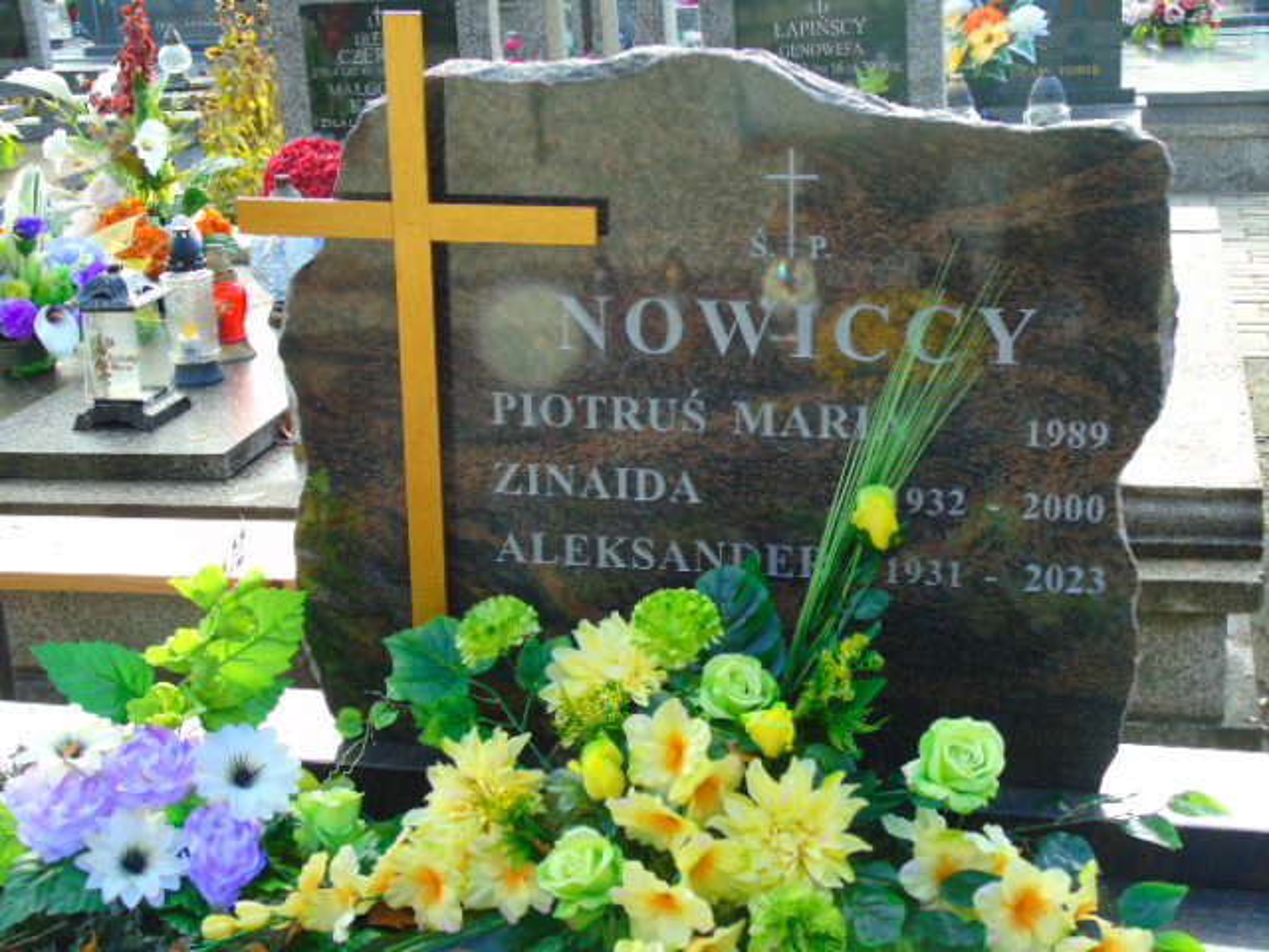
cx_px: 634
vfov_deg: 27.0
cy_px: 476
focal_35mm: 54
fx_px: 1980
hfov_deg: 35.5
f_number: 4.3
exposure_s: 1/50
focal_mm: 9.6
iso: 80
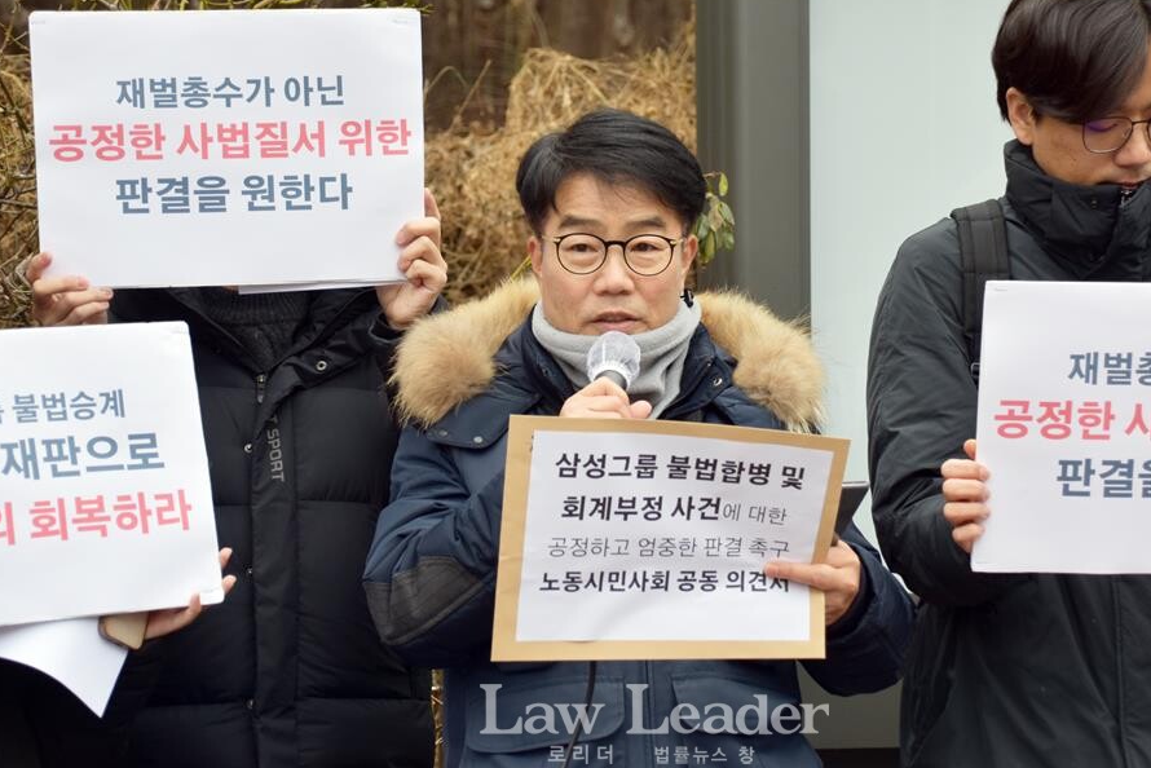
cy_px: 342
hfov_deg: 19.1
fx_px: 3422
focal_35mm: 107
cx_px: 635
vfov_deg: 12.8
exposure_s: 1/125
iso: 250
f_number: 5
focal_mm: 62
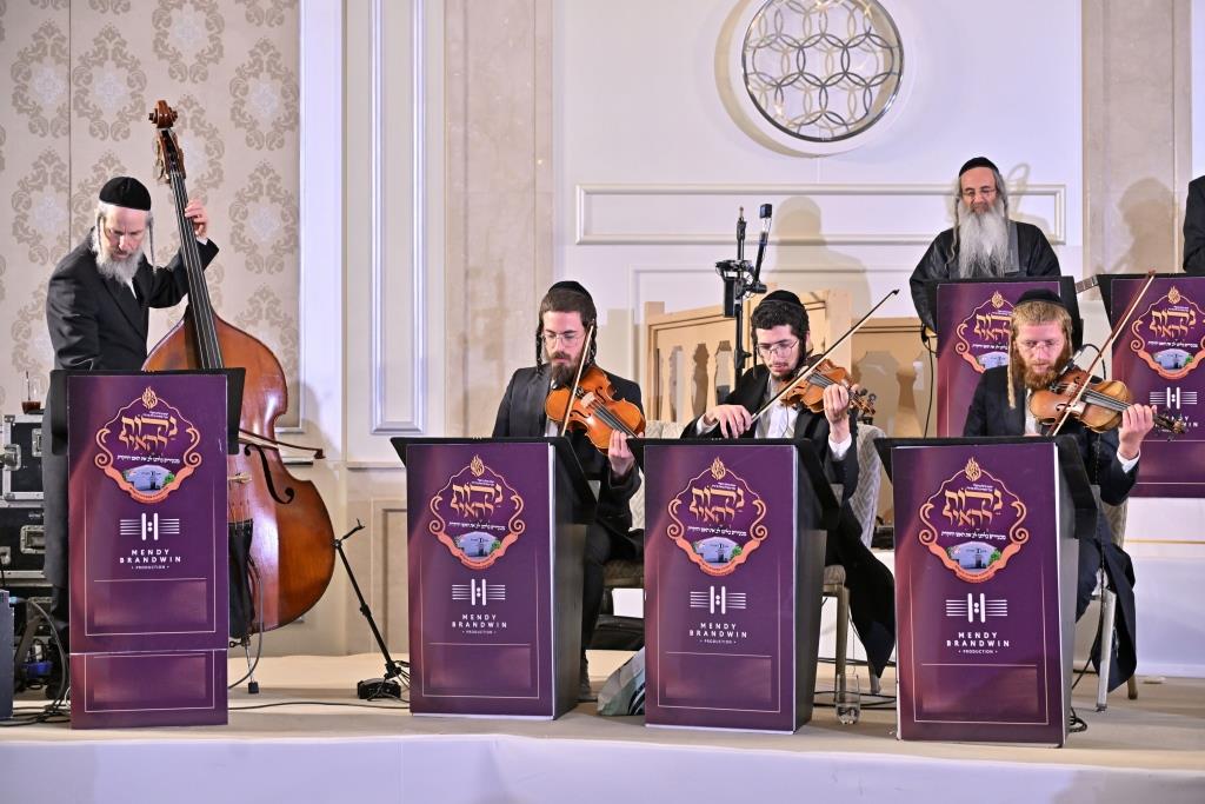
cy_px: 402
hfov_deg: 33.9
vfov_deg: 23.0
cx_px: 602
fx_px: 1975
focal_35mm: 59
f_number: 4
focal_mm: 59
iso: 640
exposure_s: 1/200
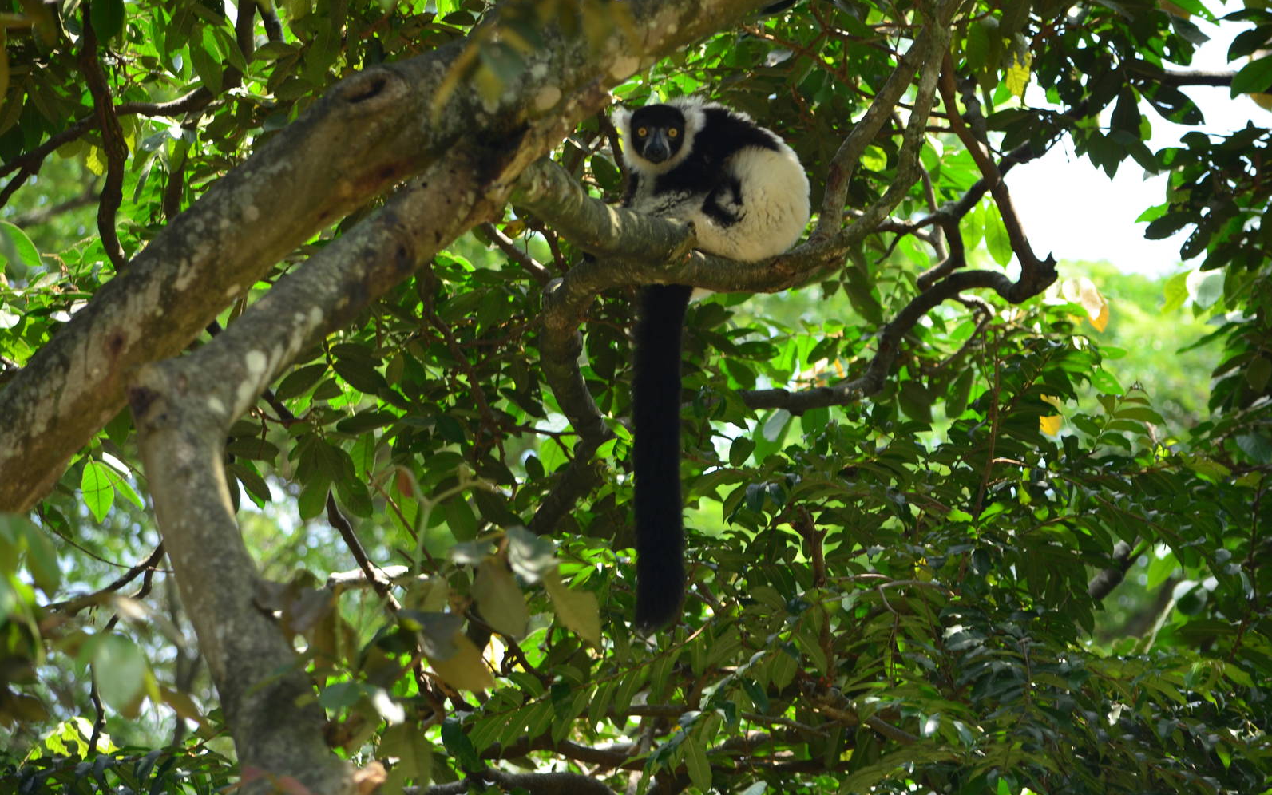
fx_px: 8234
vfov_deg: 5.5
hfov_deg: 8.8
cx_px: 637
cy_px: 389
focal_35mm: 238
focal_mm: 155
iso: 250
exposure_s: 1/200
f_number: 5
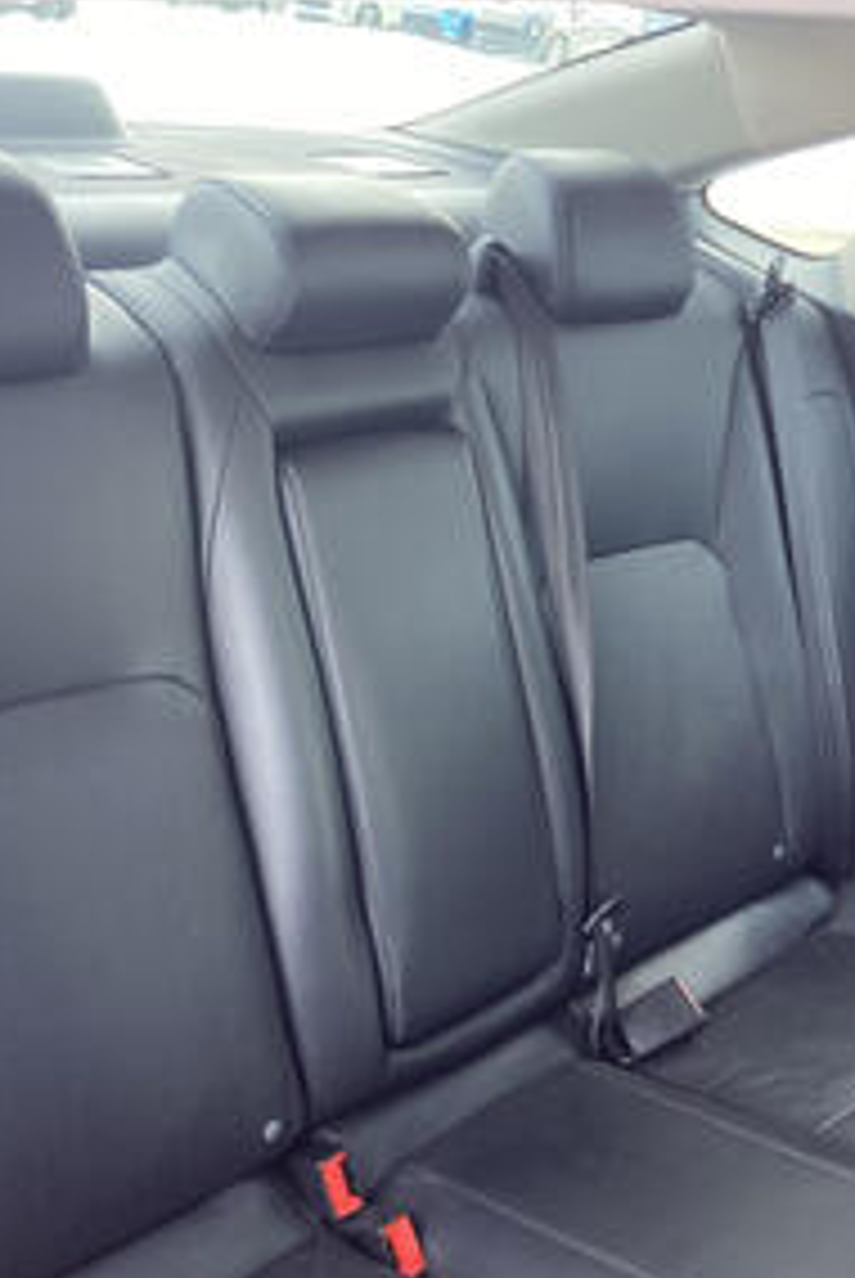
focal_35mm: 43
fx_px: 1528
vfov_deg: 45.4
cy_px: 673
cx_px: 387
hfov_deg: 31.2
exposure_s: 1/121
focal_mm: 3.99
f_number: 1.8
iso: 64
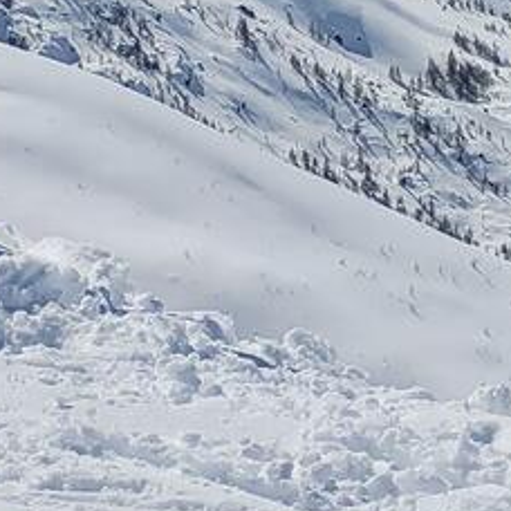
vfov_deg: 5.7
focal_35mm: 303
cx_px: 910
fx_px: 5060
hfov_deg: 5.7
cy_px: -313
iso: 25
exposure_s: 1/3747
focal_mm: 7.12
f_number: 2.4
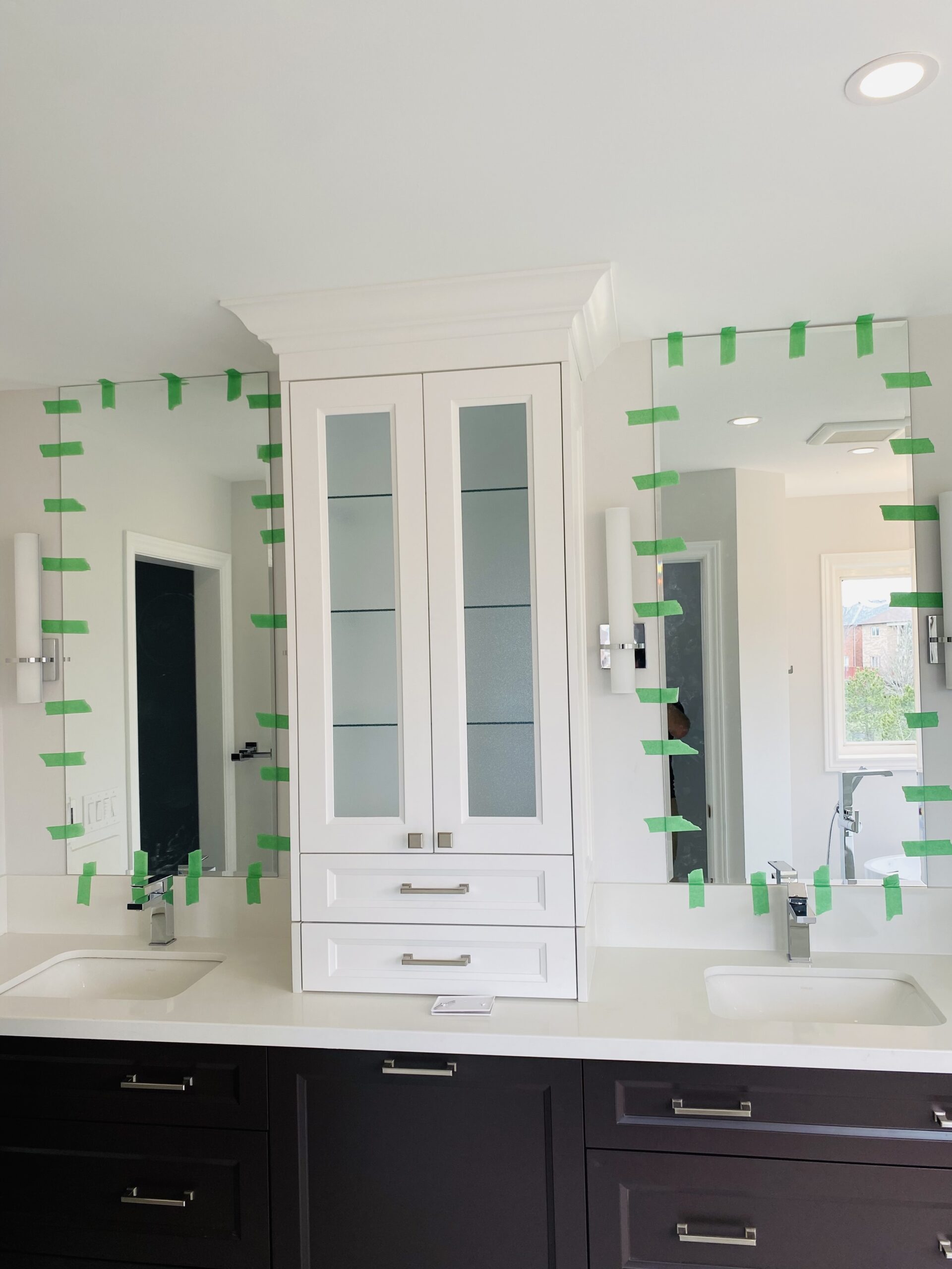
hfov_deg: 53.1
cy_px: 634
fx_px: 953
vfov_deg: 67.3
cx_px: 476
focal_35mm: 26
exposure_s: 1/120
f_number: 1.8
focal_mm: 4.25
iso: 50
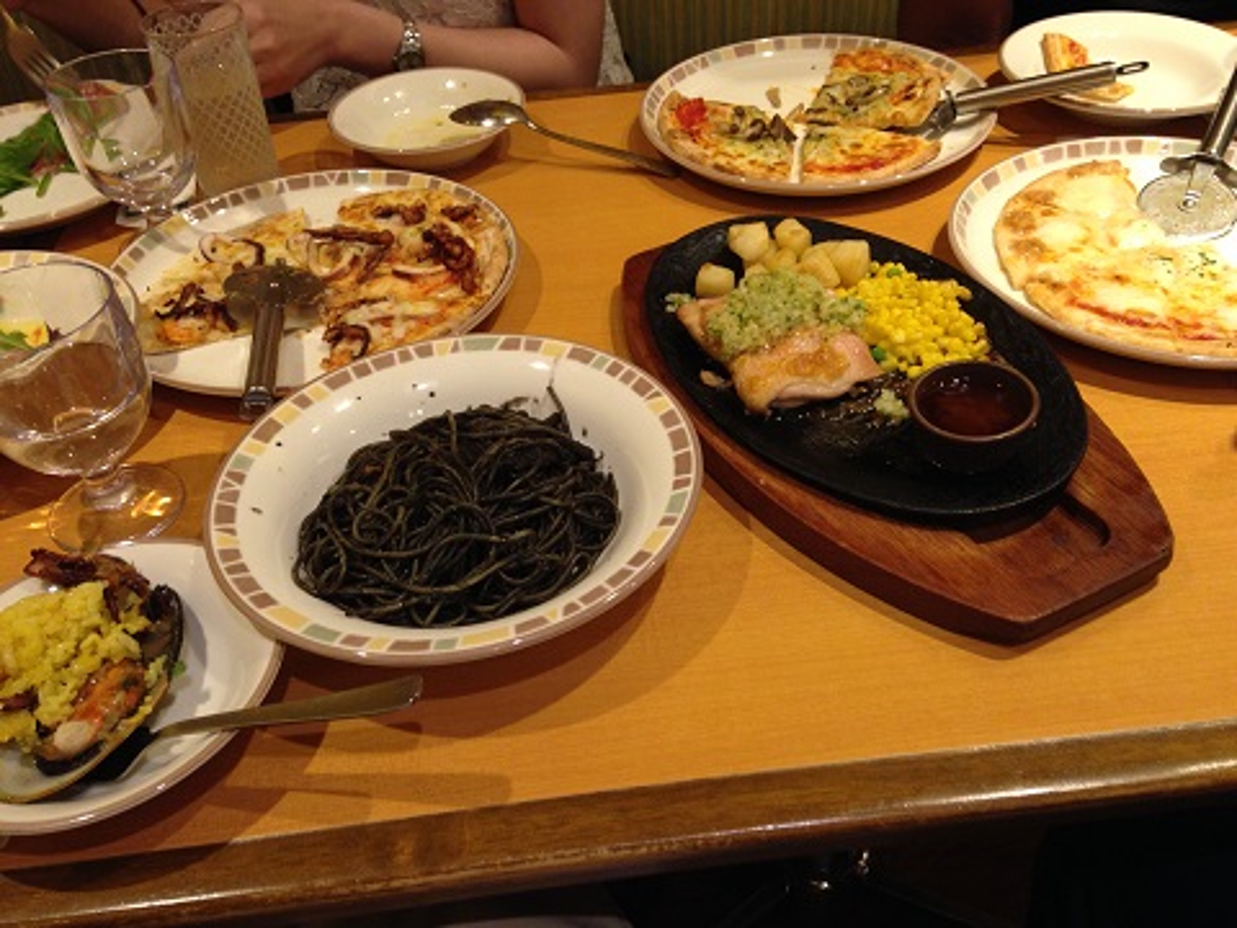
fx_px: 1179
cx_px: 618
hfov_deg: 55.4
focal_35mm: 33
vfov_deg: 42.9
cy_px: 464
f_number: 2.4
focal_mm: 4.12
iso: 125
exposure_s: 1/20
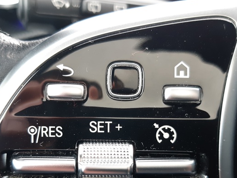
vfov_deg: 35.3
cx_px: 111
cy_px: 128
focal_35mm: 40
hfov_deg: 46.8
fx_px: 274
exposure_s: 1/33
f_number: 1.7
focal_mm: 3.92
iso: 250
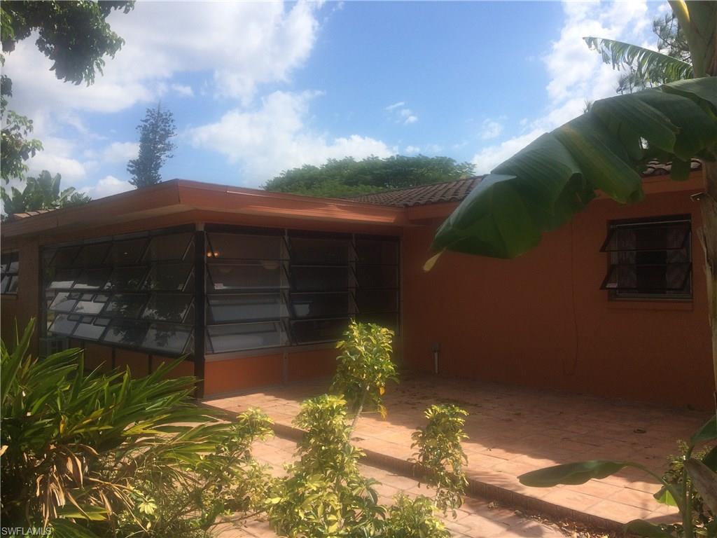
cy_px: 269
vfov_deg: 48.2
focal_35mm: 29
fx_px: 601
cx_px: 358
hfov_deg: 61.7
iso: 32
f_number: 2.2
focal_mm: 4.15
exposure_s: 1/2740
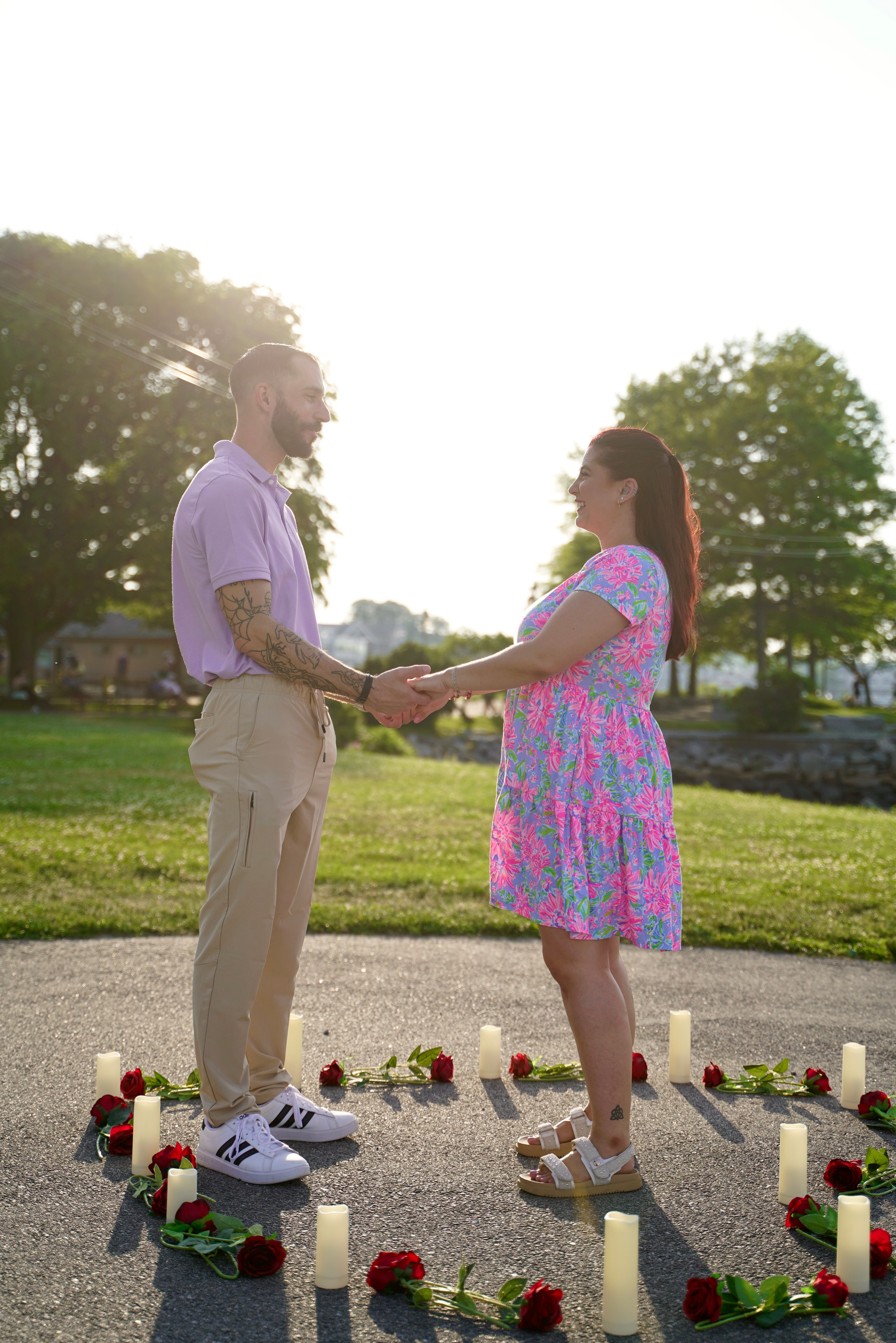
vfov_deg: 40.3
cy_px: 672
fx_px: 1829
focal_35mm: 49
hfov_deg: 27.5
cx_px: 448
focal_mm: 49
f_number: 2.8
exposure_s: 1/1000
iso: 100
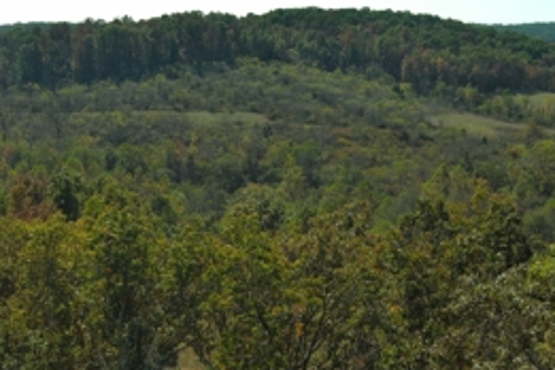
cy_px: 251
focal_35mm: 50
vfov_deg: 26.8
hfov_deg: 39.6
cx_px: 262
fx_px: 771
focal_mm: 10.57
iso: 100
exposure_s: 1/160
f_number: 11
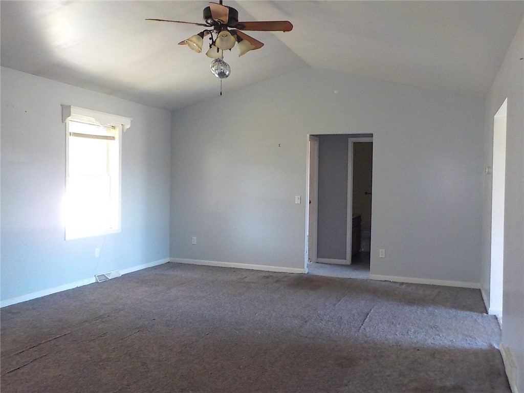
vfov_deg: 46.8
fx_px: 454
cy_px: 196
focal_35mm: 30
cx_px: 262
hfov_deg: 60.0
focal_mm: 4.1
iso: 360
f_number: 3.3
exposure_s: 1/30
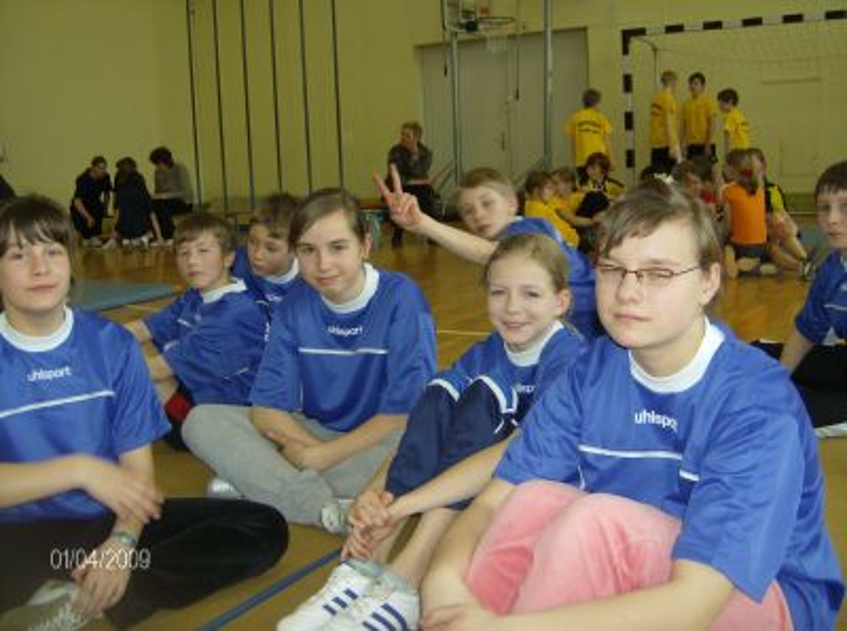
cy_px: 316
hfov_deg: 51.5
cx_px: 424
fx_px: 879
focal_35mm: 36
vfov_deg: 39.5
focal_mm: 6
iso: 200
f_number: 2.8
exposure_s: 1/60
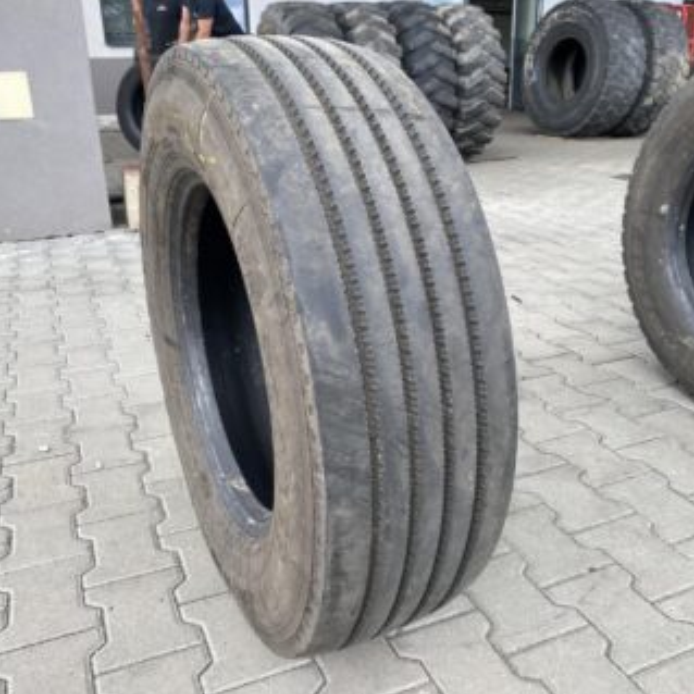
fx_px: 703
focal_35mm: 31
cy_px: 349
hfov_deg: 52.5
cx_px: 346
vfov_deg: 52.5
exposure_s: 1/549
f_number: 1.8
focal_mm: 4.25
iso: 32
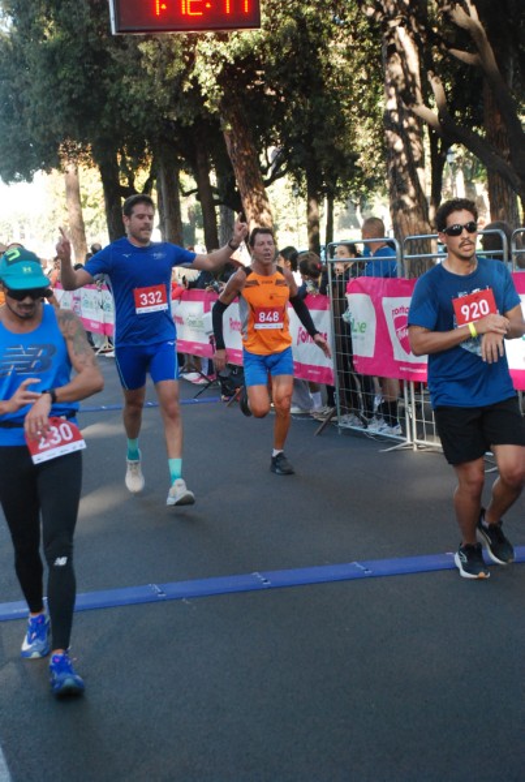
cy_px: 391
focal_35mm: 75
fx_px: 1632
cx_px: 262
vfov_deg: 26.9
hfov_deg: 18.3
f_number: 5
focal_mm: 50
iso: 1000
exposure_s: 1/320
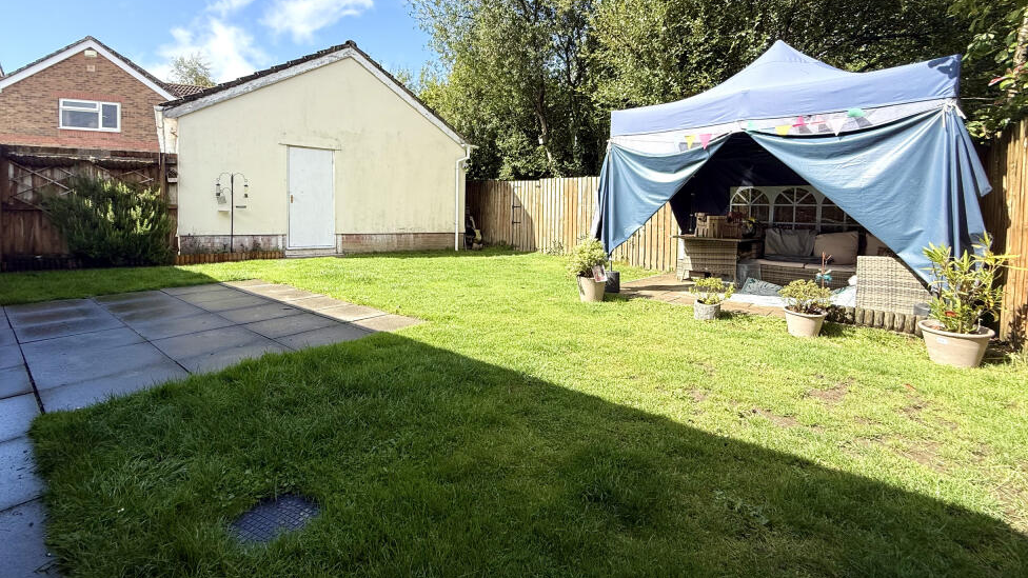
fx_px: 436
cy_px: 228
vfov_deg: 66.4
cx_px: 497
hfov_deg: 99.3
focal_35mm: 16
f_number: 2.2
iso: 50
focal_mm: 2.22
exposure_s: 1/970
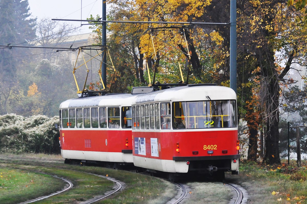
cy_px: 102
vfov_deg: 9.1
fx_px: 1278
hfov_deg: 13.7
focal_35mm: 150
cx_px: 154
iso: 1600
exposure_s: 1/200
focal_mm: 100
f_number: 4.5
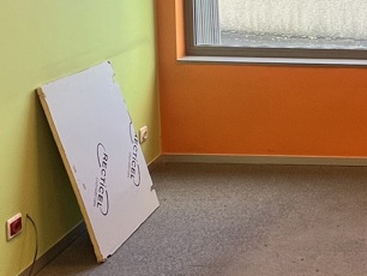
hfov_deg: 29.0
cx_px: 435
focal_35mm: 58
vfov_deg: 24.4
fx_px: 615
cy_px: 20
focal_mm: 1.57
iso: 50
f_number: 1.8
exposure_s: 1/100
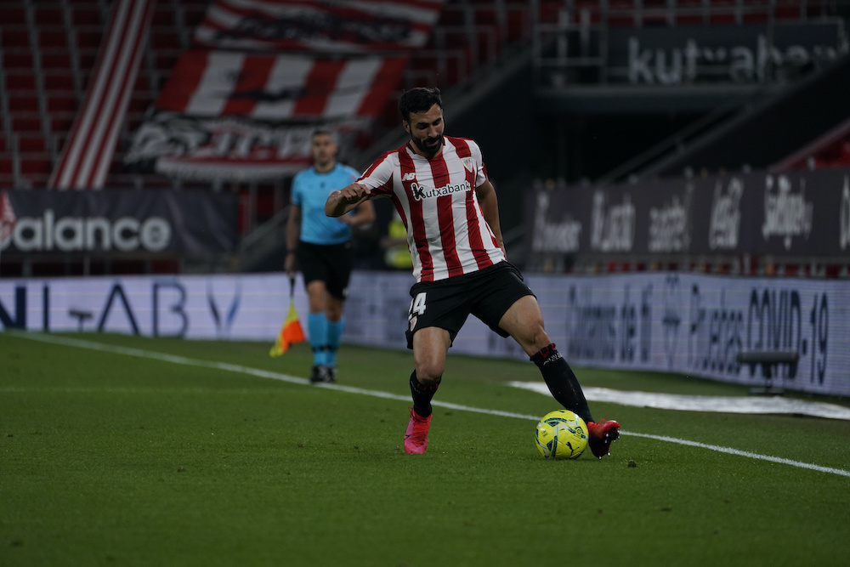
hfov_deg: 5.2
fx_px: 9445
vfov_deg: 3.4
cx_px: 425
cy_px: 284
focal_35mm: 400
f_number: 5.6
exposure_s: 1/1000
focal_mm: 400
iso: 1600
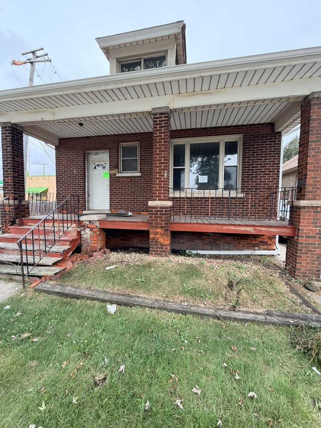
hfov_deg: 85.7
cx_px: 160
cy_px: 214
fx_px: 173
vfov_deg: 102.1
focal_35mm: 14
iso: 64
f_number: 2.2
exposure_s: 1/121
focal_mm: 2.22
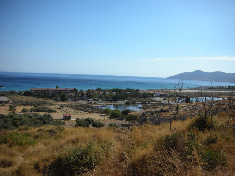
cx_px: 118
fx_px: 238
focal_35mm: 35
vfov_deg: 40.7
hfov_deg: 52.6
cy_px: 88
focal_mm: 5.8
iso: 50
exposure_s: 1/150
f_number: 8.5
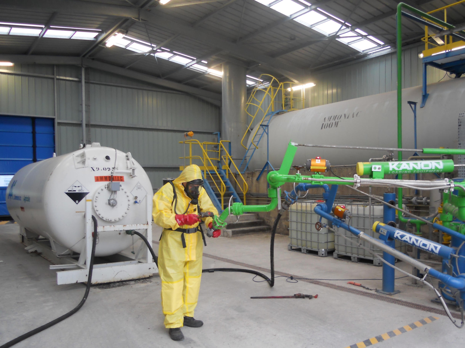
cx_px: 232
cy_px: 174
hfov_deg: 65.3
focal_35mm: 27
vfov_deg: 51.3
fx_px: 363
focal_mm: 4.9
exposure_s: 1/30
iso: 125
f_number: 3.2
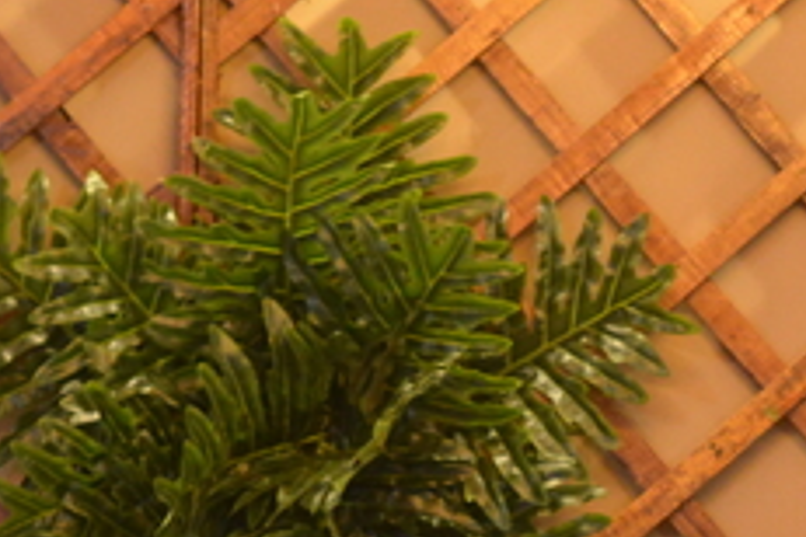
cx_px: 932
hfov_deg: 7.9
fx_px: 5821
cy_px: 1306
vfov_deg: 5.1
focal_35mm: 260
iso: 3200
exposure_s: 1/100
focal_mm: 50
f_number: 3.5
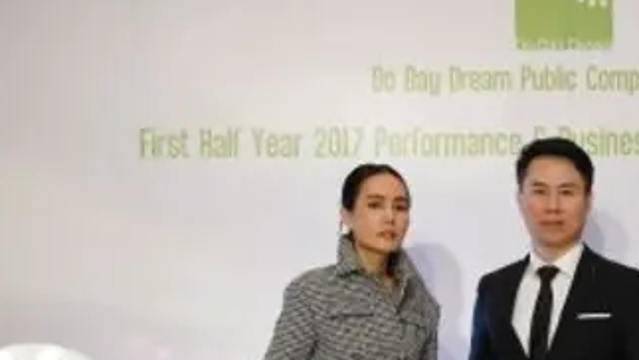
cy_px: 445
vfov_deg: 12.3
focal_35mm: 96
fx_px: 1627
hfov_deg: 21.9
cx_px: 522
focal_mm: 38
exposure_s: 1/250
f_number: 5
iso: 1000
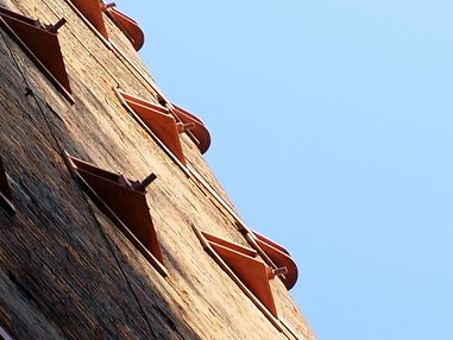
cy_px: -812
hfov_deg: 8.9
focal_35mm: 212
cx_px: -371
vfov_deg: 6.2
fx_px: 2775
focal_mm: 35
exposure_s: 1/50
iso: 100
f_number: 10
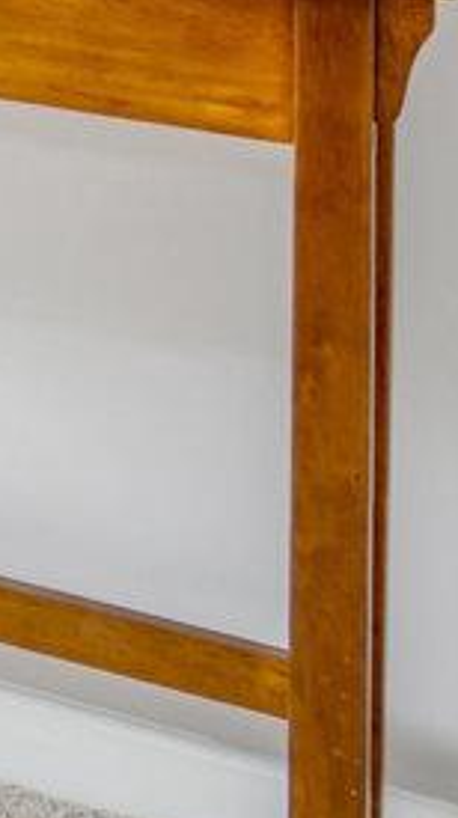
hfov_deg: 6.6
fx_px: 2708
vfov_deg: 14.5
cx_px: -1630
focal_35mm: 125
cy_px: -782
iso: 640
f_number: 8
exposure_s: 1/5
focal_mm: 16
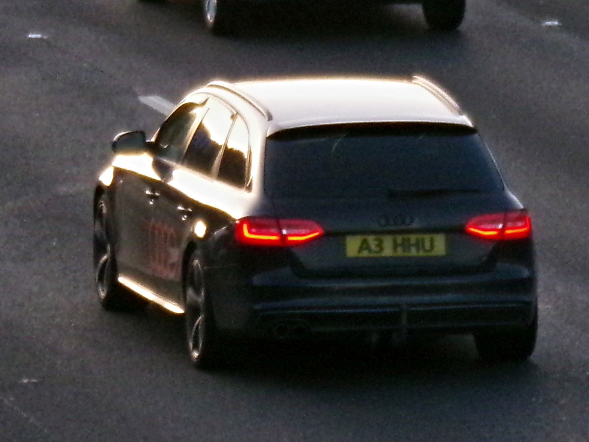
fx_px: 3948
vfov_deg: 6.4
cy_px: 221
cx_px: 294
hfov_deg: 8.5
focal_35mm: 232
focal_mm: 41.5
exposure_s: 1/400
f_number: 5
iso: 800
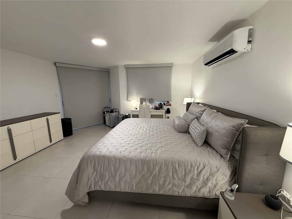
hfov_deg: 102.1
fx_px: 118
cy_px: 110
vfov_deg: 85.7
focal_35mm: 14
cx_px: 146
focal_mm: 2.22
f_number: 2.2
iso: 320
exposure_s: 1/91
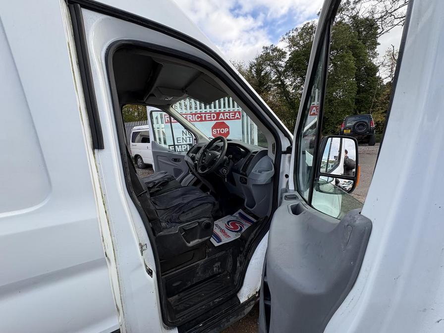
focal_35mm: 14
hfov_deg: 102.1
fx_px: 180
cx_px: 222
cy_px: 166
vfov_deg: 85.7
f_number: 2.2
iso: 64
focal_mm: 2.22
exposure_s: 1/379
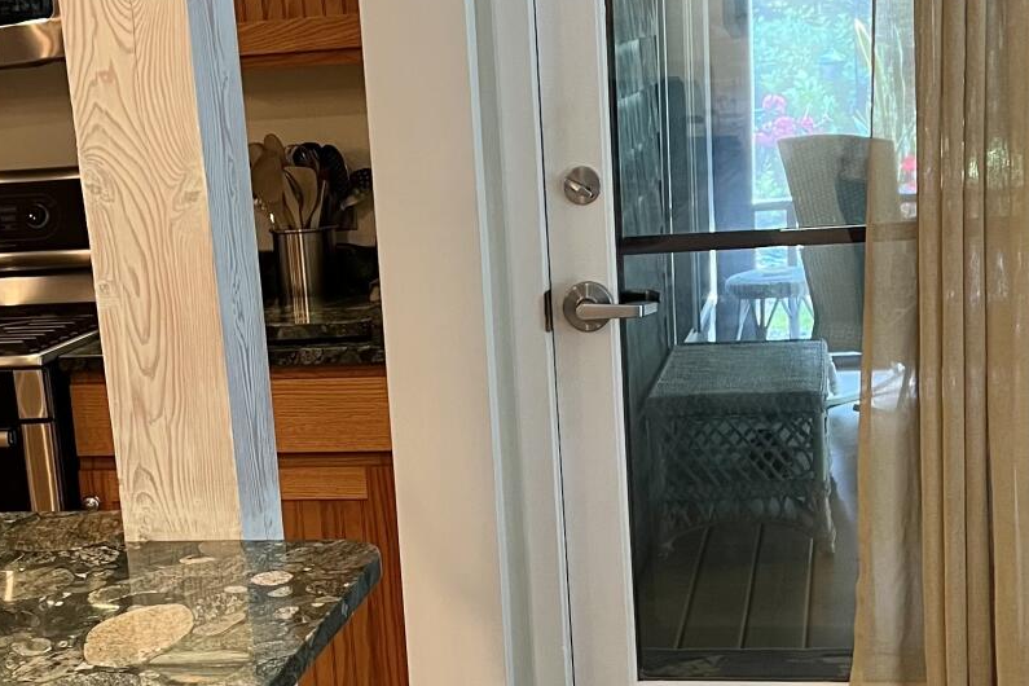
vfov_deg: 19.9
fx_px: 1944
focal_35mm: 68
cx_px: 417
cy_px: 491
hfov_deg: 29.6
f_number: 1.5
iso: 250
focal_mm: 5.7
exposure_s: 1/60
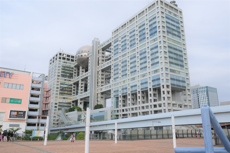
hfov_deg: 60.3
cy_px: 76
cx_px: 115
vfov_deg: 42.3
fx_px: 198
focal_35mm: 31
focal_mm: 20.5
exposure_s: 1/500
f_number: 8
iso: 400
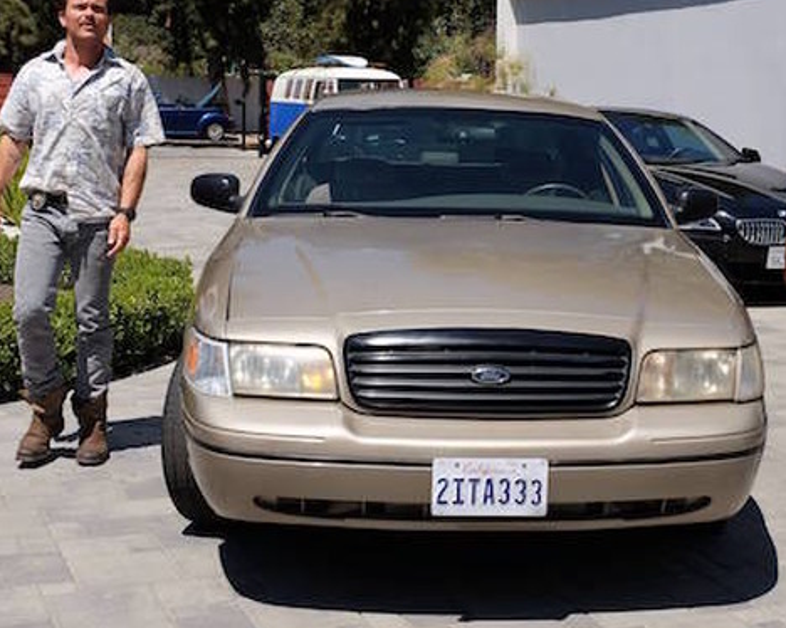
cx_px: 534
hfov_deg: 30.7
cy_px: 233
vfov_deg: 24.9
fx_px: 1418
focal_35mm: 61
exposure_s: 1/800
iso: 200
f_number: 5.6
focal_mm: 25.7
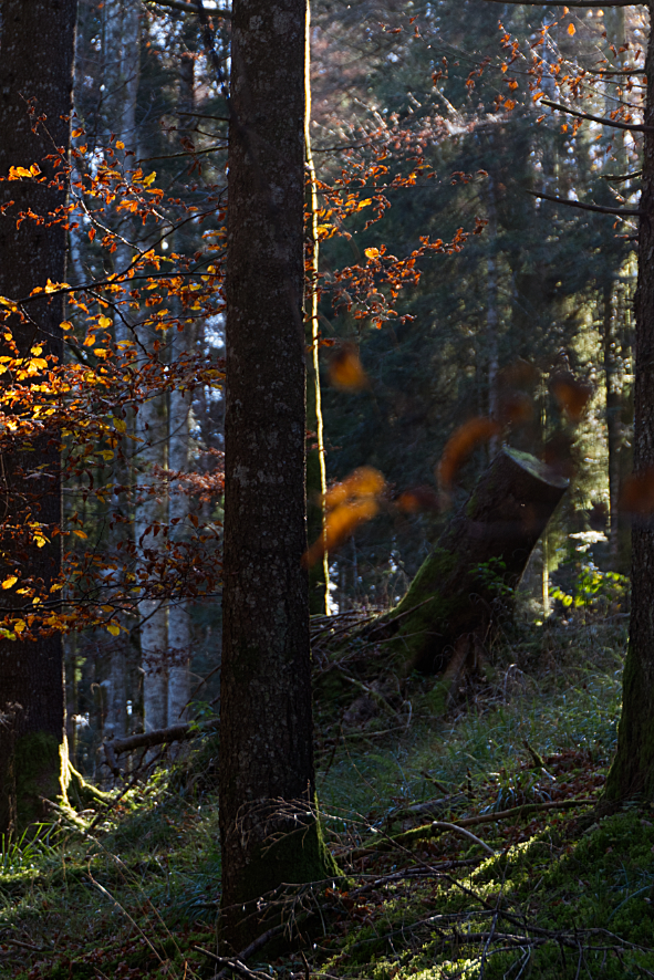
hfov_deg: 9.6
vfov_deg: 14.6
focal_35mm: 140
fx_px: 3813
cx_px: -280
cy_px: 540
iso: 400
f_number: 4
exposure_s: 1/125
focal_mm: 62
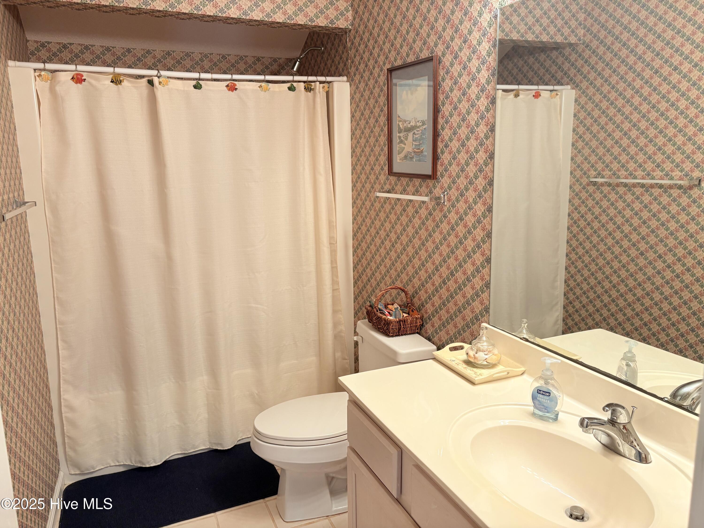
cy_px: 264
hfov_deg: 67.3
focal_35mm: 26
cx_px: 352
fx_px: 529
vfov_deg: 53.1
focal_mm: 5.96
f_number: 1.6
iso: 125
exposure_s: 1/60
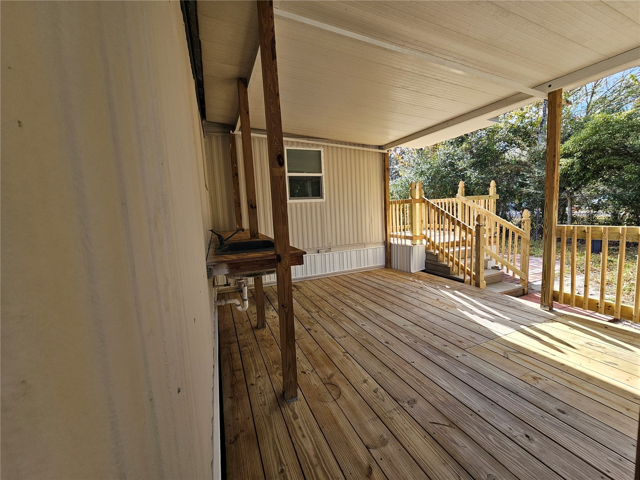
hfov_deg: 106.2
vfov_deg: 89.9
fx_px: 240
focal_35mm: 13
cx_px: 320
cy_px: 240
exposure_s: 1/359
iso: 50
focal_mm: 2.2
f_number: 2.2
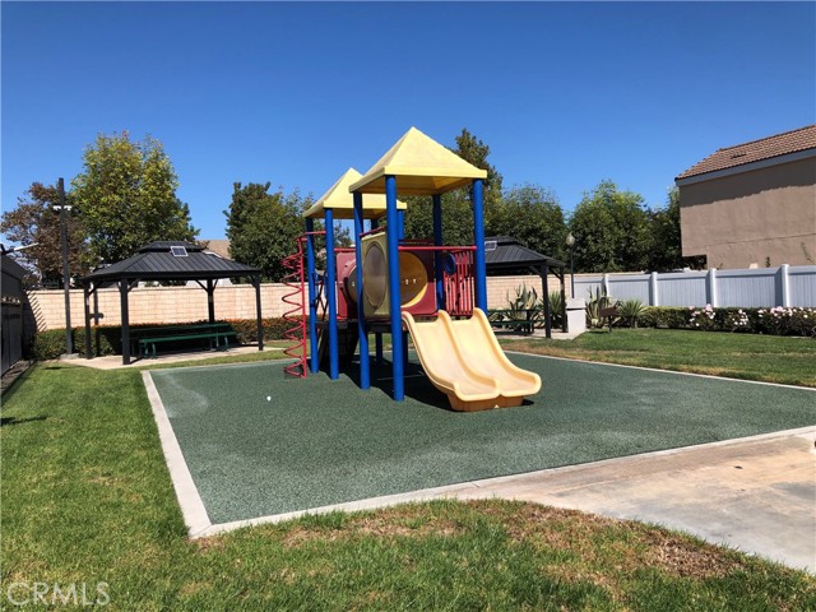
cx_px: 408
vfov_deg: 49.7
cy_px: 306
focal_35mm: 28
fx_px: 660
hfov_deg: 63.4
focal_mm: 4
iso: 20
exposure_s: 1/2315
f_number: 1.8
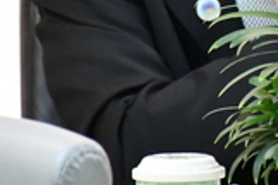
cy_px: -76
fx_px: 6224
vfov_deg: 1.7
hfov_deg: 2.6
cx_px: 323
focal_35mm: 806
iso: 10000
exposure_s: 1/250
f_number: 5.6
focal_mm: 140
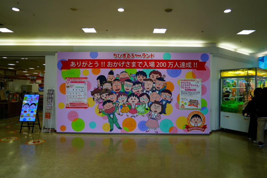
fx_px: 178
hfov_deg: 73.7
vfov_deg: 53.2
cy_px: 89
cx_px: 134
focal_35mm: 24
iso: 100
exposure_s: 1/60
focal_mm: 24
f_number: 4
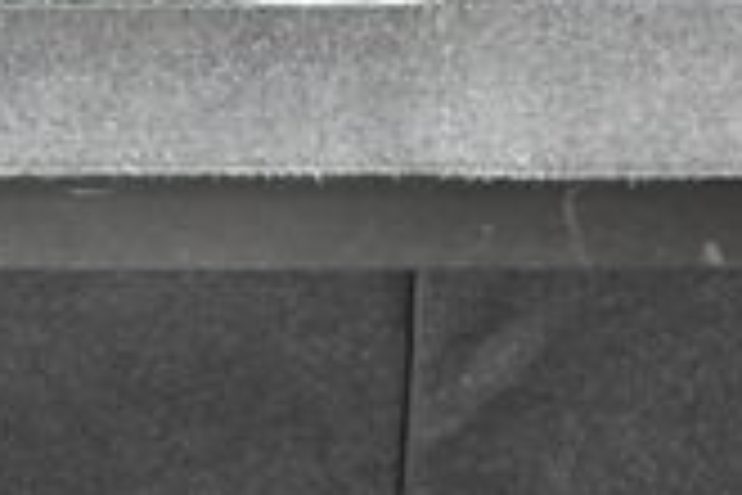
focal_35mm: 140
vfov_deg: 9.4
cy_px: 864
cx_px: 117
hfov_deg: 14.5
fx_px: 2885
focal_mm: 18
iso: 5000
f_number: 3.5
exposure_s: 1/60
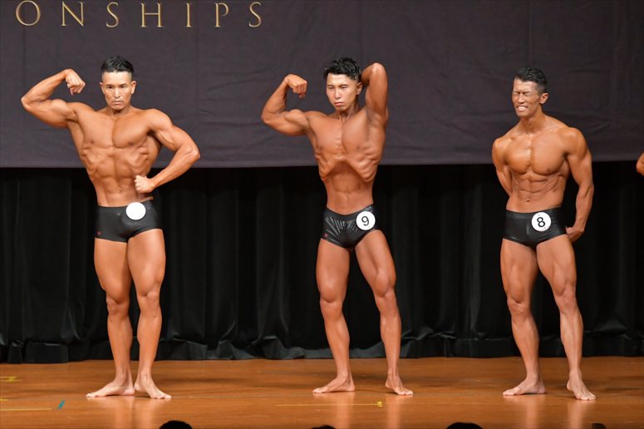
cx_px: 322
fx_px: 4559
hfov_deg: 8.1
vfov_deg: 5.4
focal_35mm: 255
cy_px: 214
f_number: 5.6
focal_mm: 170
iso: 6400
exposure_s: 1/400
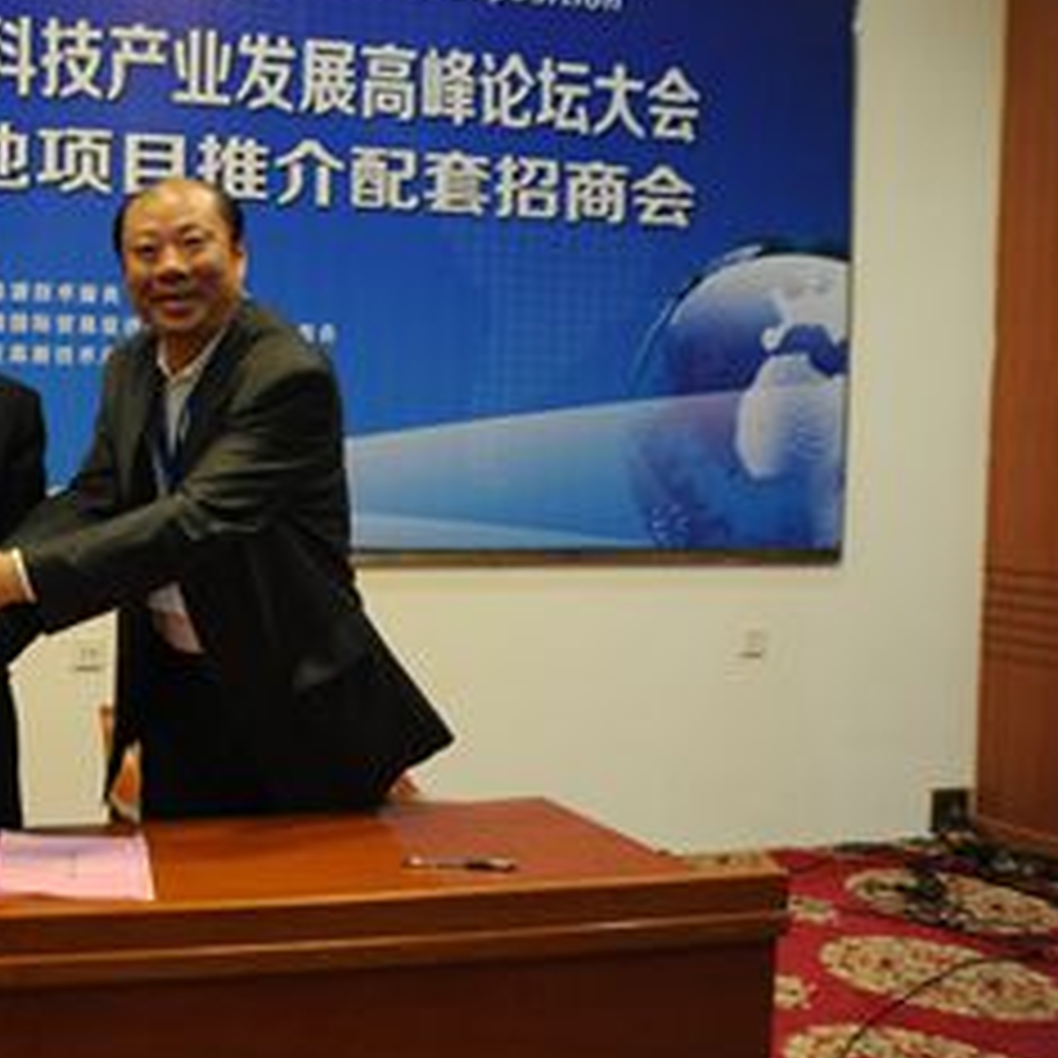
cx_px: -59
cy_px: 425
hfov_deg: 32.4
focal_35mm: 47
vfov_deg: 35.9
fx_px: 1625
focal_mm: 26
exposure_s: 1/80
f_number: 4.5
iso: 2000
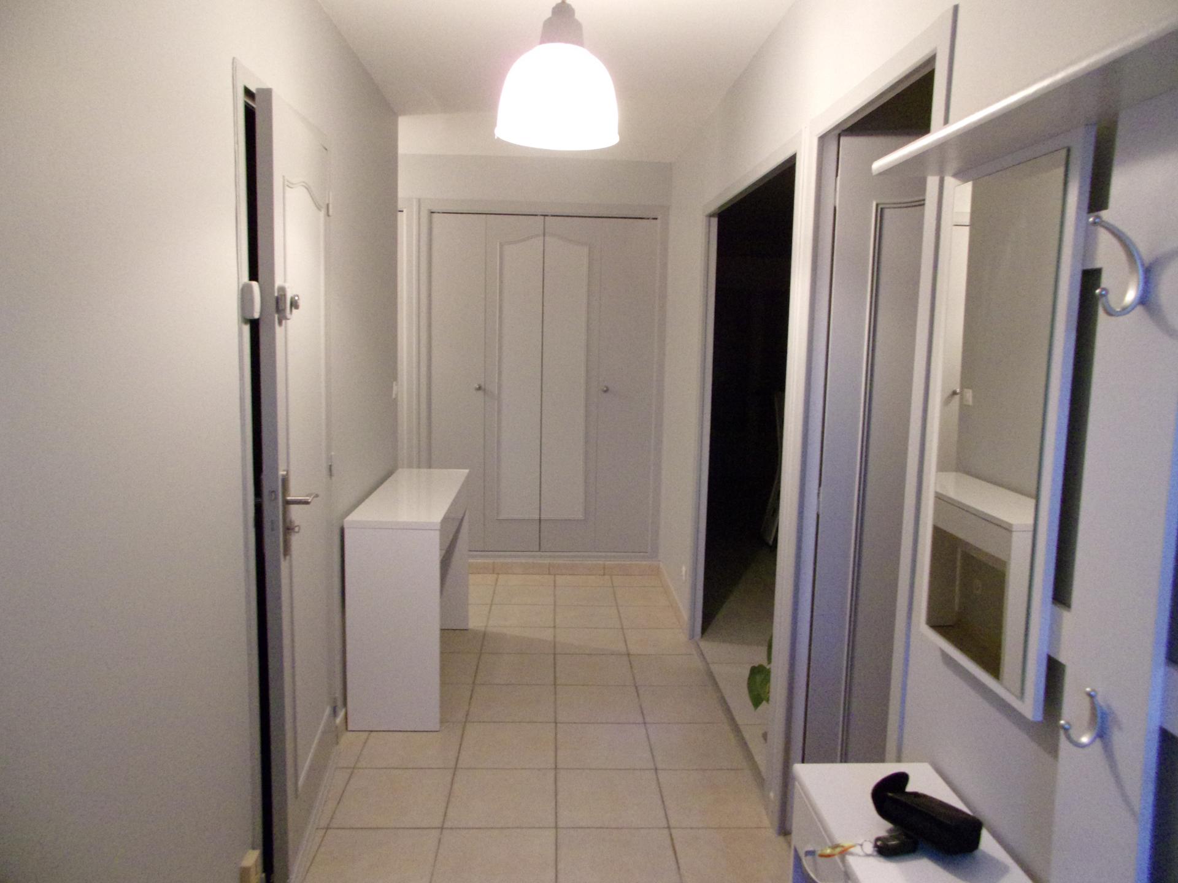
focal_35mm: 25
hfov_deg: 69.4
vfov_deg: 54.9
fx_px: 851
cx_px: 589
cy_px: 442
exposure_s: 1/14
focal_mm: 4.5
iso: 600
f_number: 3.6
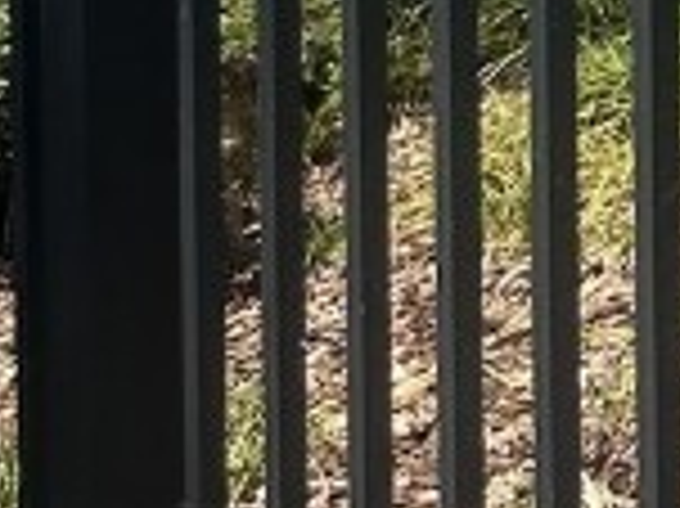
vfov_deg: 8.2
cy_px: -836
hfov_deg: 9.4
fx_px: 3199
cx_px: 2081
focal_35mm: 163
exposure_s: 1/4545
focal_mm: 6.86
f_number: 1.78
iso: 80
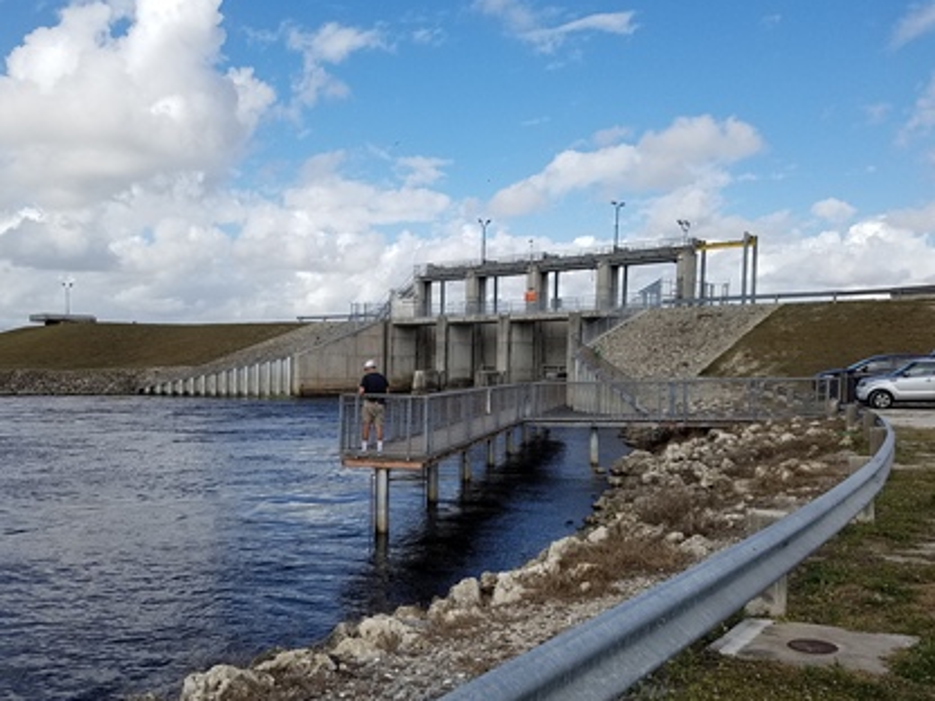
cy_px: 391
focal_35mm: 30
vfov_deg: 46.7
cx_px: 432
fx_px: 810
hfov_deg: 59.9
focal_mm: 4.2
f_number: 1.7
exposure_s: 1/3200
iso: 50
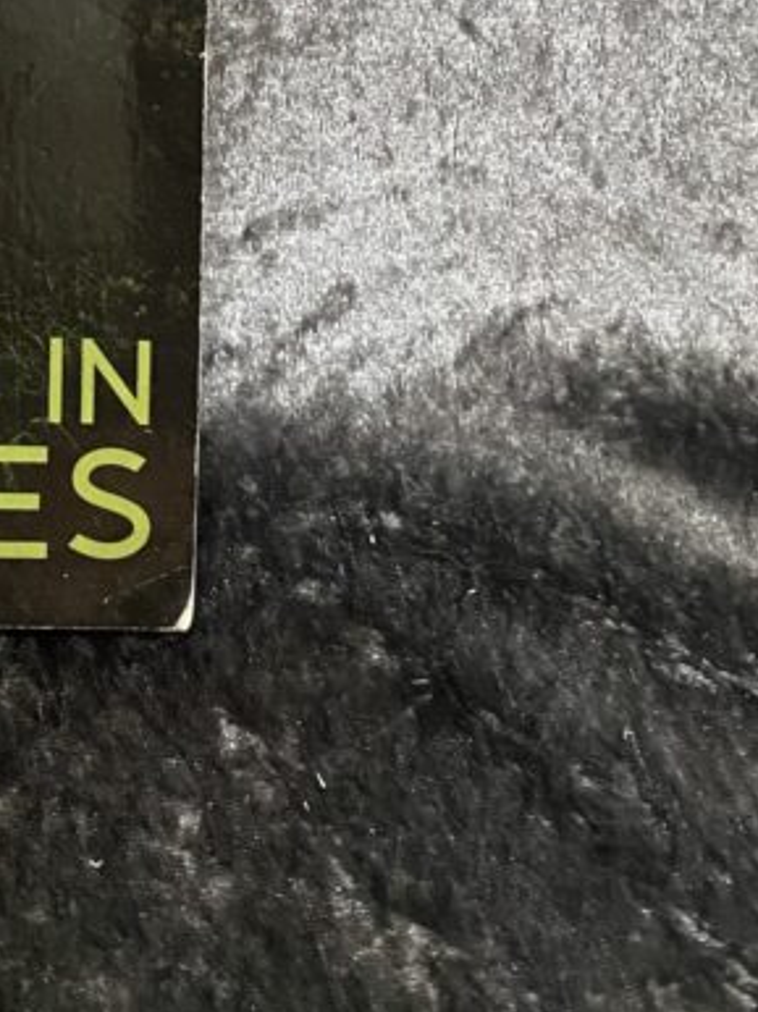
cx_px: -197
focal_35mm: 69
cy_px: -66
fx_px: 2017
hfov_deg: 19.8
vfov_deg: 26.3
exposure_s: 1/33
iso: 640
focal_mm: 4.25
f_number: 1.8
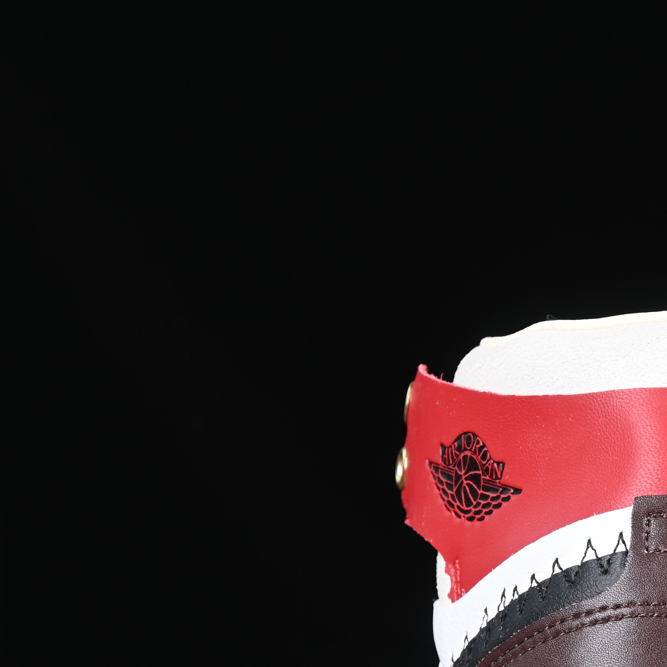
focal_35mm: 187
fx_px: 4077
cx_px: 902
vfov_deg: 9.3
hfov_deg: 9.2
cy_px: 570
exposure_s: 1/60
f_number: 6.3
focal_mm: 50
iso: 160
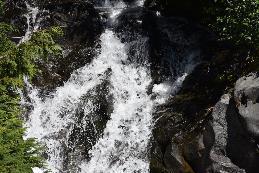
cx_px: 130
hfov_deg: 8.2
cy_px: 86
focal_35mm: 250
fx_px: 1799
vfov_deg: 5.5
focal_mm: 250
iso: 100
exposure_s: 1/500
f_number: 8
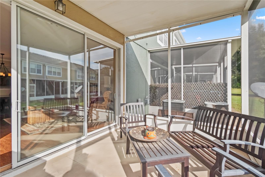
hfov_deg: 100.4
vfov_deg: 77.3
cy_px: 88
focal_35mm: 15
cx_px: 132
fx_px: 110
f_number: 9
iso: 250
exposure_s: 1/400
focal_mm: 10
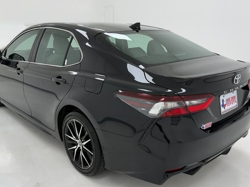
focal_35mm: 32
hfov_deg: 56.8
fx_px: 231
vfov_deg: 44.0
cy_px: 108
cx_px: 124
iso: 50
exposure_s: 1/123
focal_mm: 6.76
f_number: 1.78
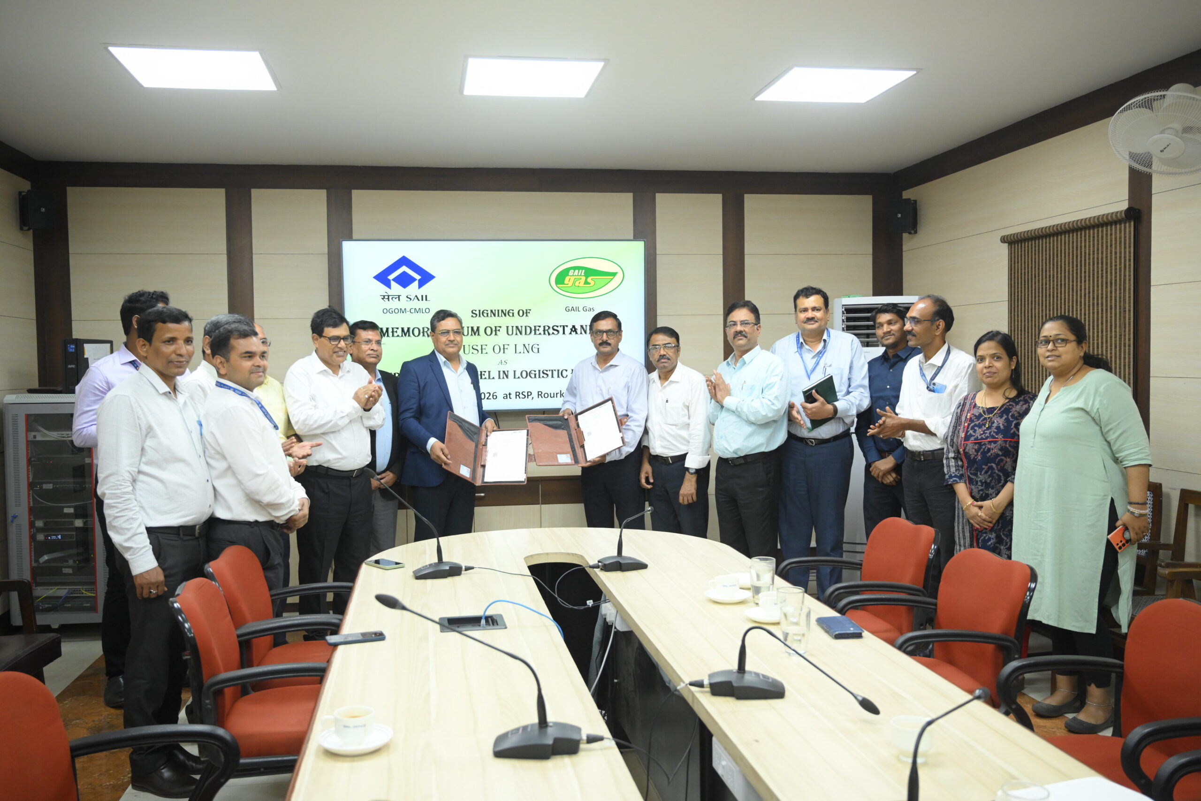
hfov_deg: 59.5
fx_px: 1051
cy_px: 400
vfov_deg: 41.7
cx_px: 600
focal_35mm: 32
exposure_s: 1/200
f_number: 4
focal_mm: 31.5
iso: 2500
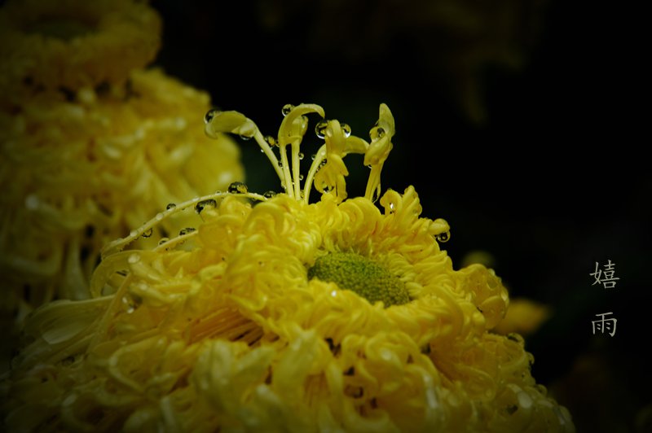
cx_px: 326
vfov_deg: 7.3
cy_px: 216
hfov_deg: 11.0
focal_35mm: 188
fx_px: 3393
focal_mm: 125
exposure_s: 1/50
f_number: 11
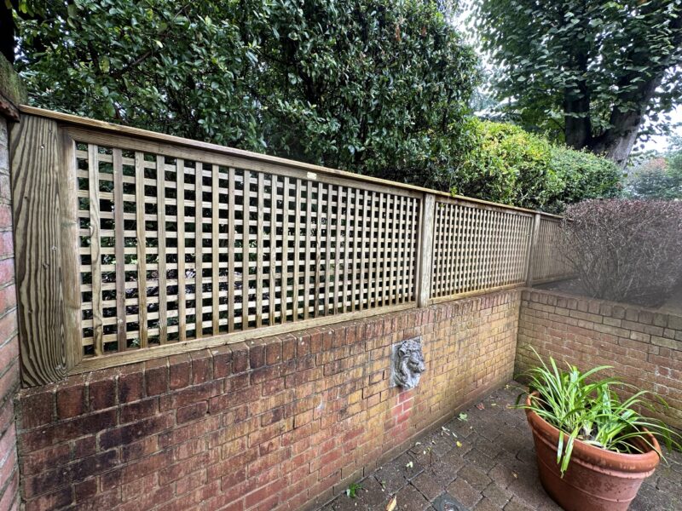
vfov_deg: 85.7
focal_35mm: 14
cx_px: 341
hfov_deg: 102.1
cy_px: 256
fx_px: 276
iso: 40
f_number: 2.2
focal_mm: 2.22
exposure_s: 1/99
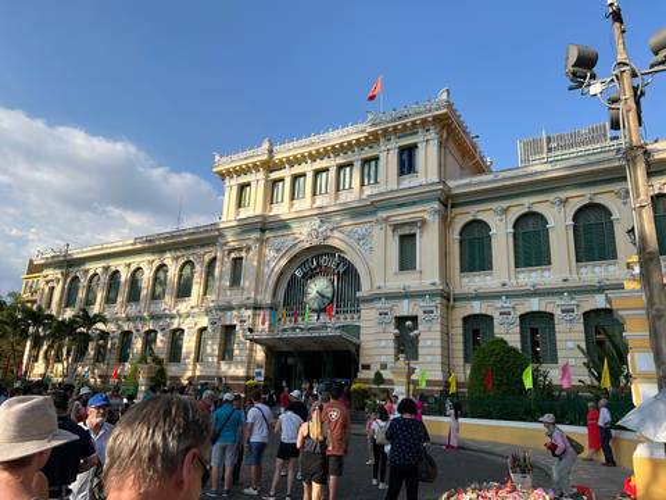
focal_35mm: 26
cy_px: 250
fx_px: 500
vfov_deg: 53.1
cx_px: 333
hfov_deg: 67.3
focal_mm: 5.7
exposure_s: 1/3165
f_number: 1.5
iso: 50
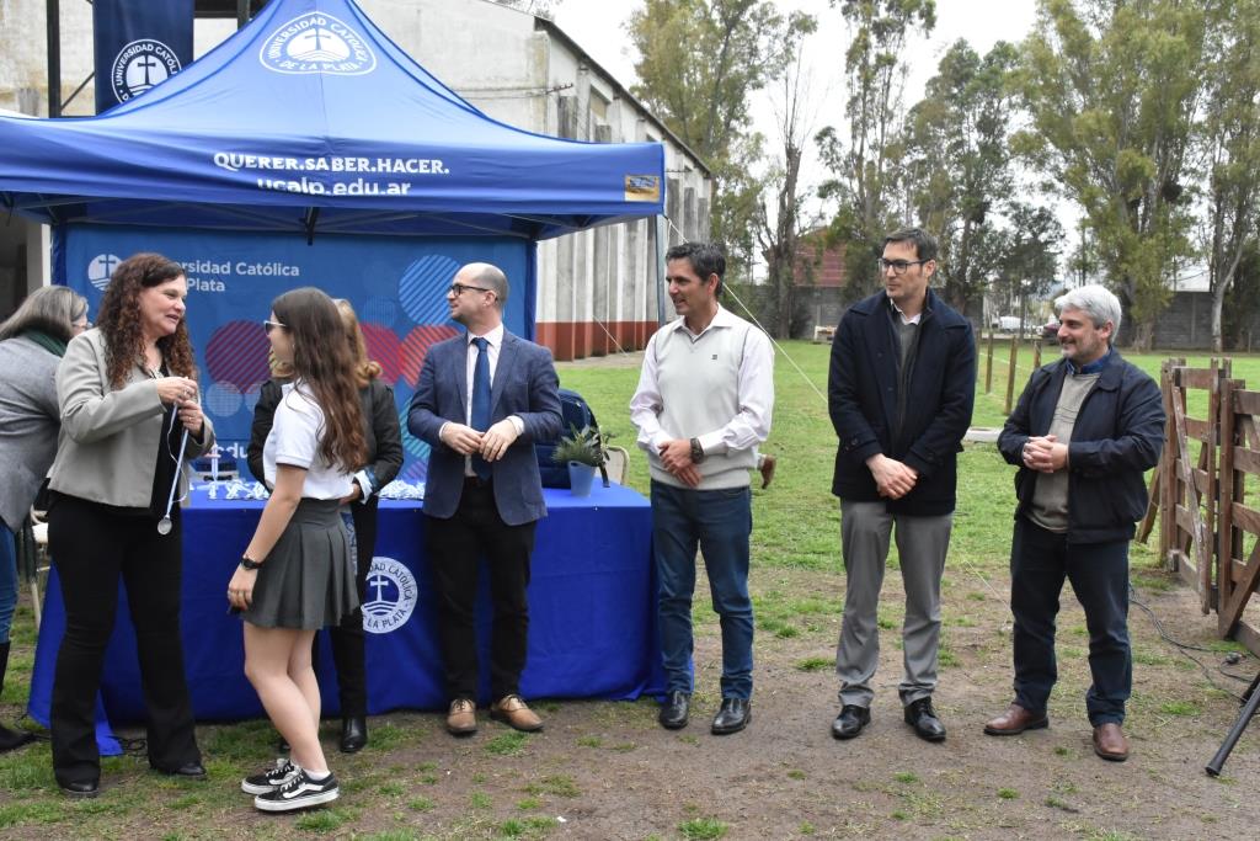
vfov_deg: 34.2
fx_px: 1365
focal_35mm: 39
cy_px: 420
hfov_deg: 49.5
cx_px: 630
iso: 2000
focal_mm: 26
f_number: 10
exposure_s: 1/320
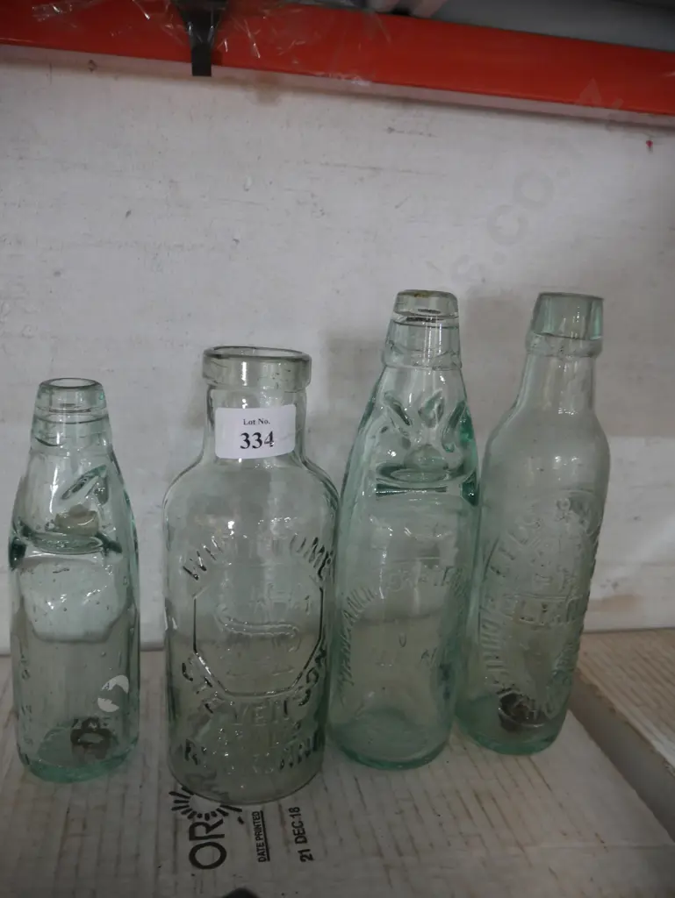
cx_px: 338
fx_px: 727
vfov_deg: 63.4
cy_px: 449
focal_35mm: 28
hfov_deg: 49.8
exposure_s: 1/60
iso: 1250
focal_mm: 14
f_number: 3.5
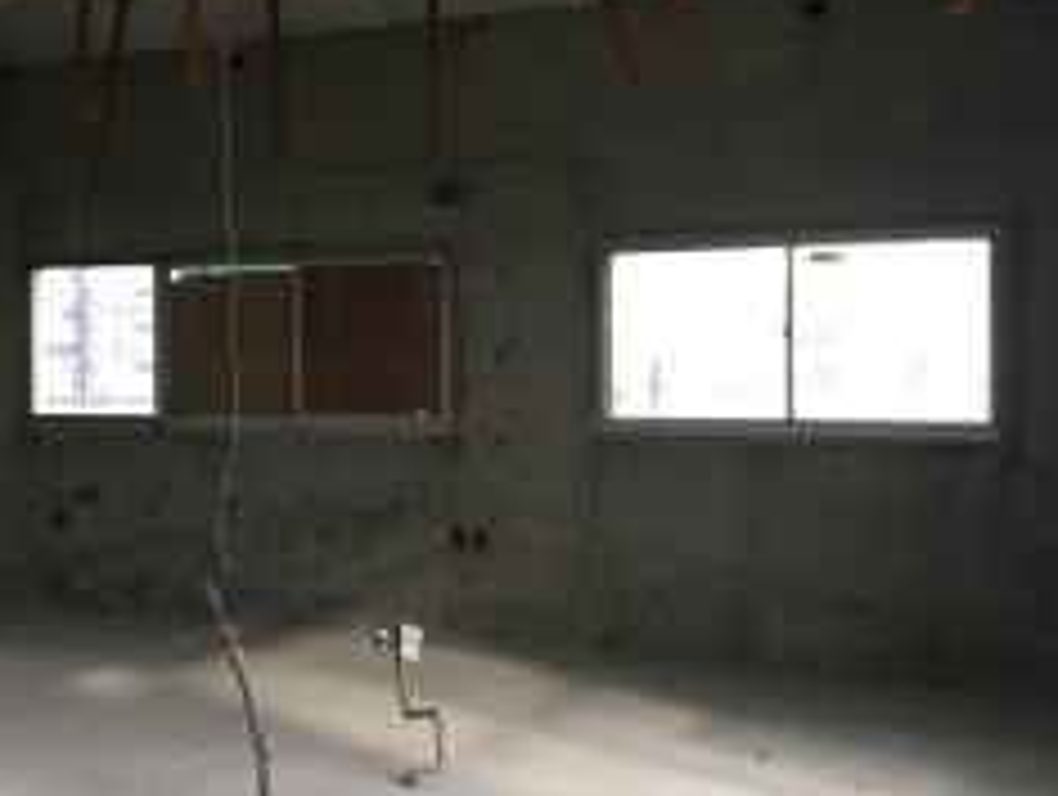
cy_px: 380
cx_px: 239
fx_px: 1622
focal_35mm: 53
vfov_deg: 27.6
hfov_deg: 35.2
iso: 32
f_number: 2.2
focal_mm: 4.15
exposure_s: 1/30
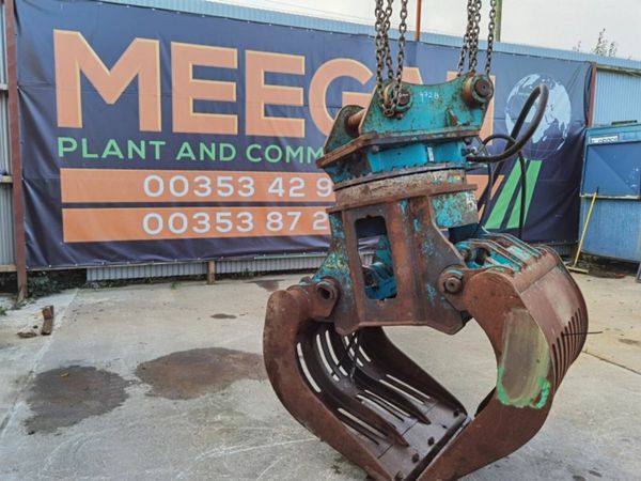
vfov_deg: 51.4
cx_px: 320
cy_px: 240
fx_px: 500
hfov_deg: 65.3
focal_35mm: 27
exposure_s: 1/394
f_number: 1.9
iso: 50
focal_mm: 6.71
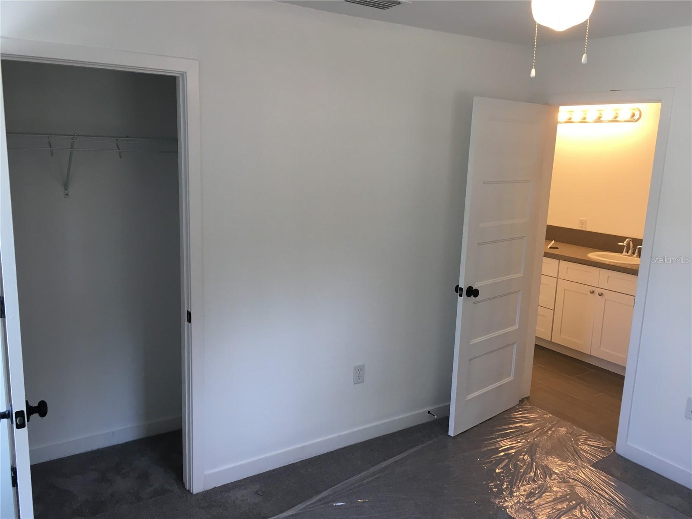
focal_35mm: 29
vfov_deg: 48.2
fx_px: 580
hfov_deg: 61.7
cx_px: 346
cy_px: 260
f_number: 2.2
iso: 25
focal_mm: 4.15
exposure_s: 1/33
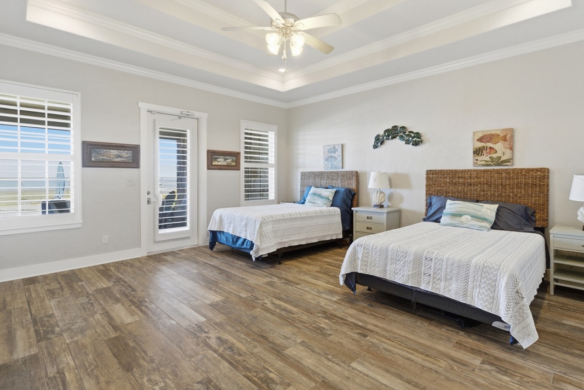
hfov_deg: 89.5
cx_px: 330
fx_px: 292
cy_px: 180
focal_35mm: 18
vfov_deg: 67.3
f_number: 10
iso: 100
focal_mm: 15
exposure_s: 1/13
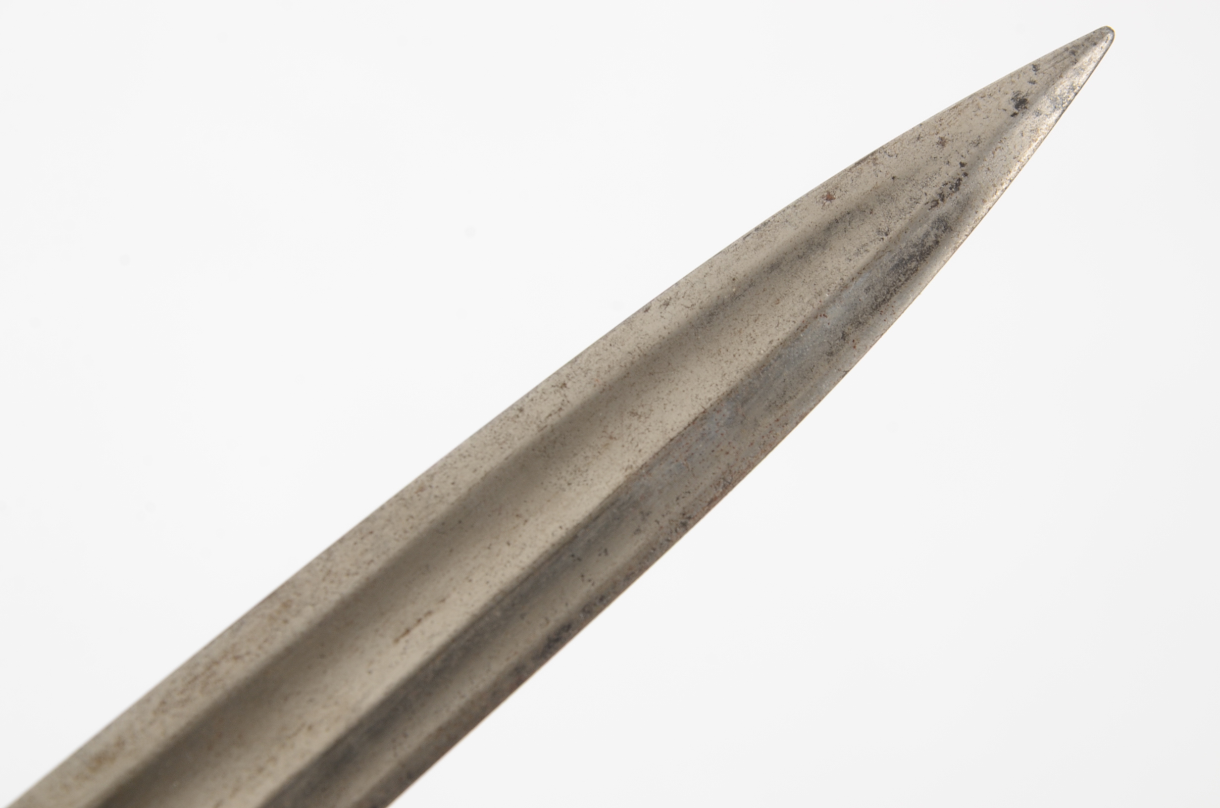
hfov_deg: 13.1
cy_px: 404
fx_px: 5326
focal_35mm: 158
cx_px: 610
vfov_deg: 8.7
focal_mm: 105
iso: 200
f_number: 11
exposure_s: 1/125
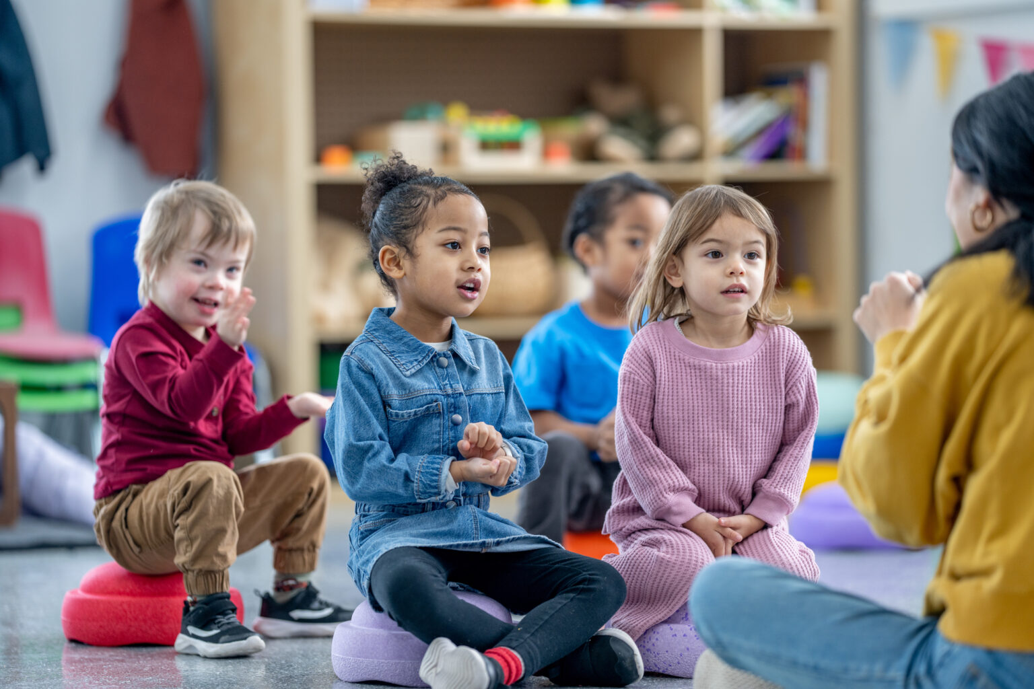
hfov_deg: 15.2
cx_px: 517
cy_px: 344
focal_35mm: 135
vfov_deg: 10.2
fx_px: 3877
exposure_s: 1/200
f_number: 1.8
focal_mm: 135
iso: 250
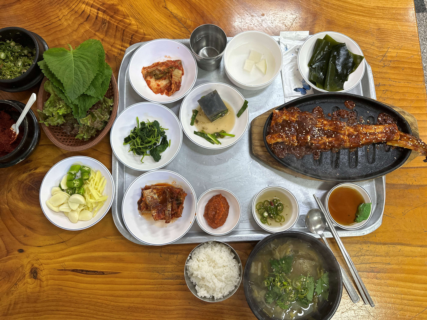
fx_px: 296
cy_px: 160
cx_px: 214
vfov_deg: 56.8
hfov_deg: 71.6
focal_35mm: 24
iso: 200
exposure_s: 1/120
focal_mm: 6.86
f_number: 1.78
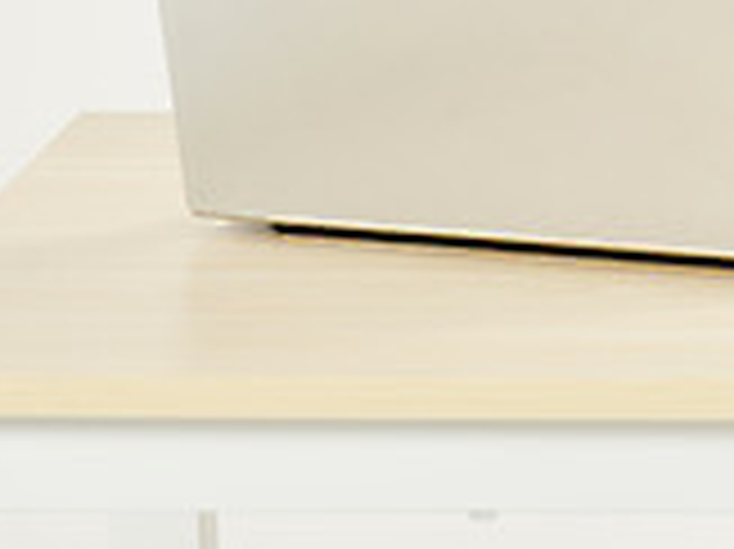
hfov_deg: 3.5
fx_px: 11993
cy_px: -324
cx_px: 1133
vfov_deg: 2.6
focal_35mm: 566
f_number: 8
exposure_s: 1/125
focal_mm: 160
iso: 125
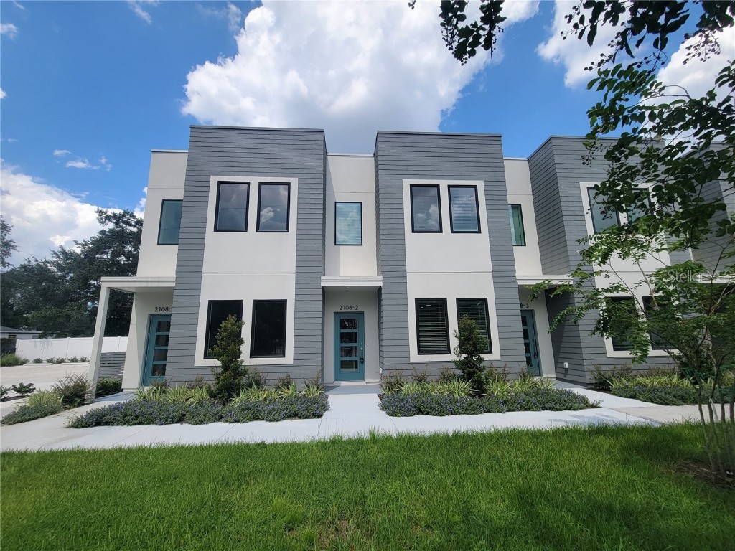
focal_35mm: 13
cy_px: 276
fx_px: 276
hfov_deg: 106.2
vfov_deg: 89.9
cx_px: 368
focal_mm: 2.2
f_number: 2.2
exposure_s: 1/1380
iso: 50
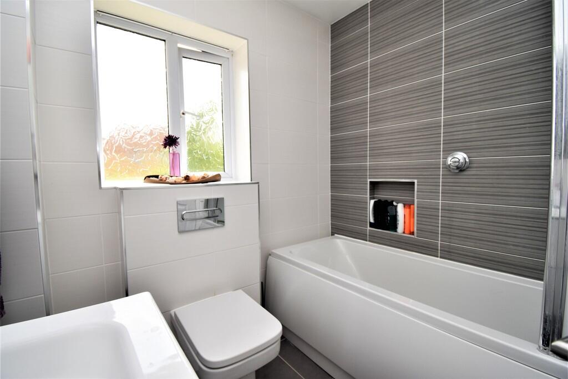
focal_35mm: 15
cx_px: 284
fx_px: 237
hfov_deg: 100.4
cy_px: 190
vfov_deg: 77.3
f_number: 5
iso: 180
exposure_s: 1/200
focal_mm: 10
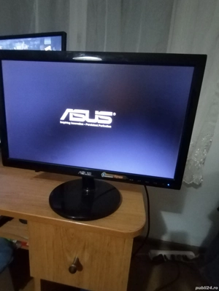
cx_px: 110
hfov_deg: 74.7
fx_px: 143
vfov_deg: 91.0
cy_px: 146
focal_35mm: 17
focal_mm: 1.42
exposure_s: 1/20
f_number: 2.2
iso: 1045
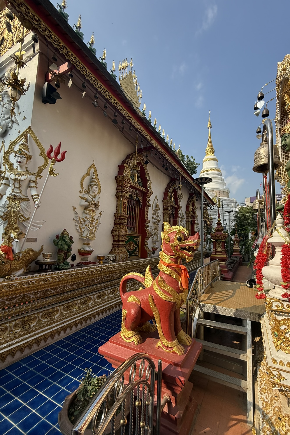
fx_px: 181
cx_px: 165
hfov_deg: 76.9
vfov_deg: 100.4
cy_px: 221
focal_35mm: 15
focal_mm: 2.22
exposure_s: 1/1050
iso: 64
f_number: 2.2
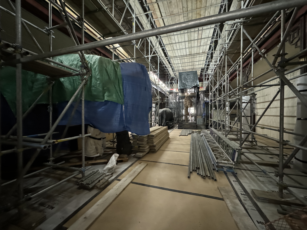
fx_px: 124
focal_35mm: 14
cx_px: 154
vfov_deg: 85.7
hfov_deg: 102.1
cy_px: 115
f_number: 2.2
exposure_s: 1/33
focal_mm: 2.22
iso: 1600
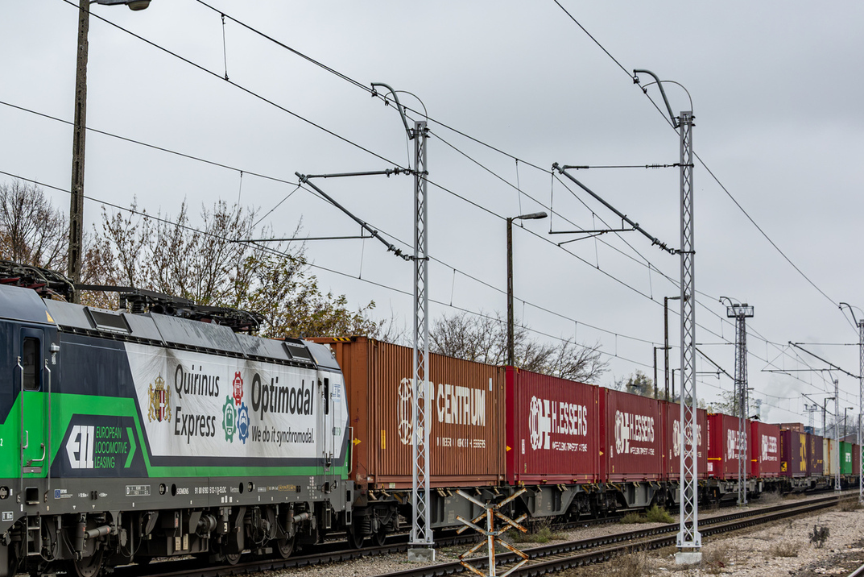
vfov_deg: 16.1
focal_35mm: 85
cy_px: 300
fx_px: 2040
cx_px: 312
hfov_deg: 23.8
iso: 320
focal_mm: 38
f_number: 7.1
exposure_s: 1/320
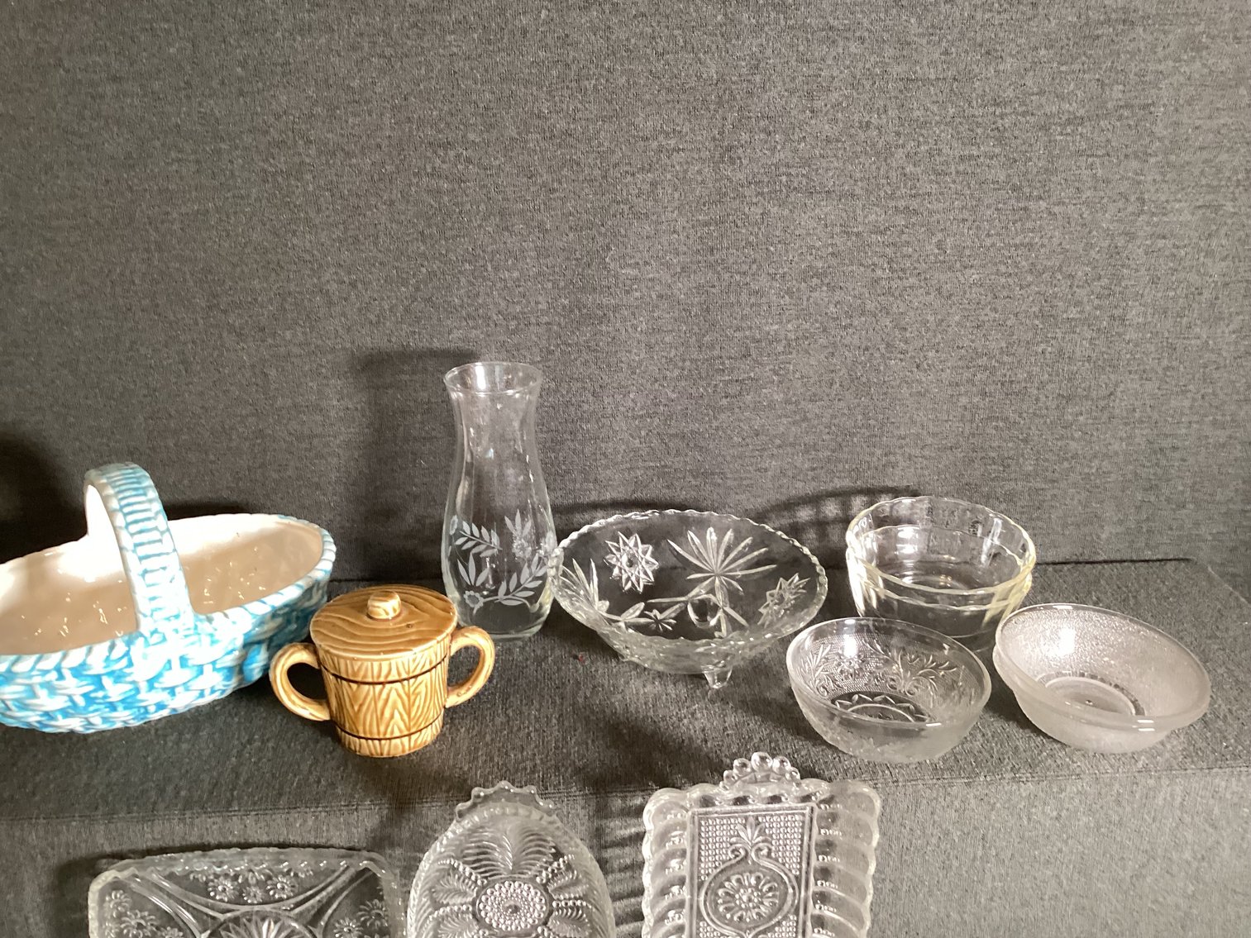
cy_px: 469
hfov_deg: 58.3
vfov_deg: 45.4
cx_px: 626
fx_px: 1120
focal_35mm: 31
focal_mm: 3.3
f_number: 2.4
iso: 200
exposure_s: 1/60
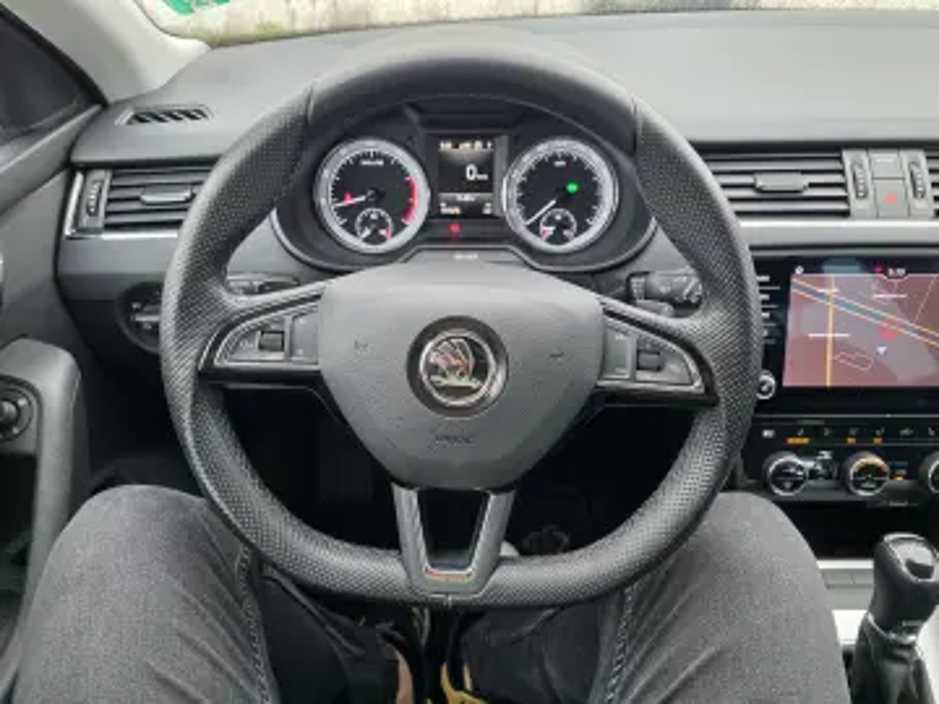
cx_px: 470
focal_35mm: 23
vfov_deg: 58.9
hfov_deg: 73.9
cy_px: 352
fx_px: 624
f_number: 1.7
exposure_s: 1/100
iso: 160
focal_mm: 6.3
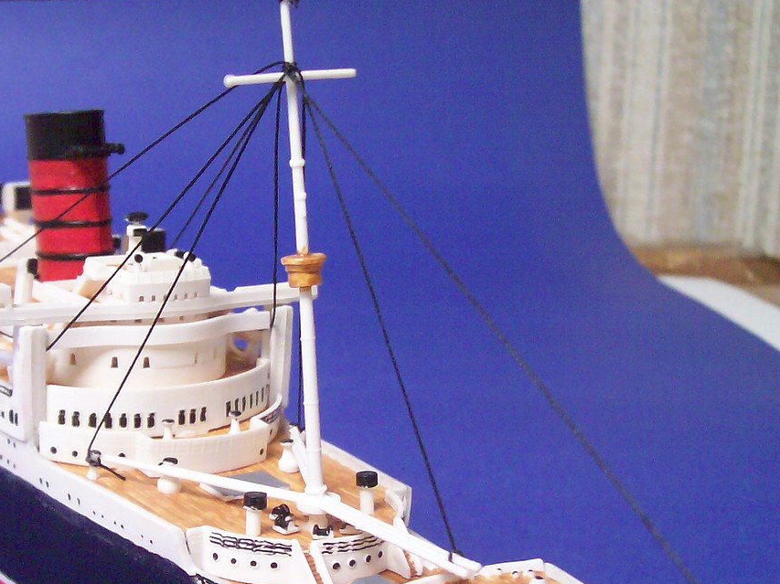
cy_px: 329
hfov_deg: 34.8
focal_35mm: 54
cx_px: 202
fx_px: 1216
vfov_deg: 27.0
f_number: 2.7
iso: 140
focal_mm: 6
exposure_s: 1/10.6
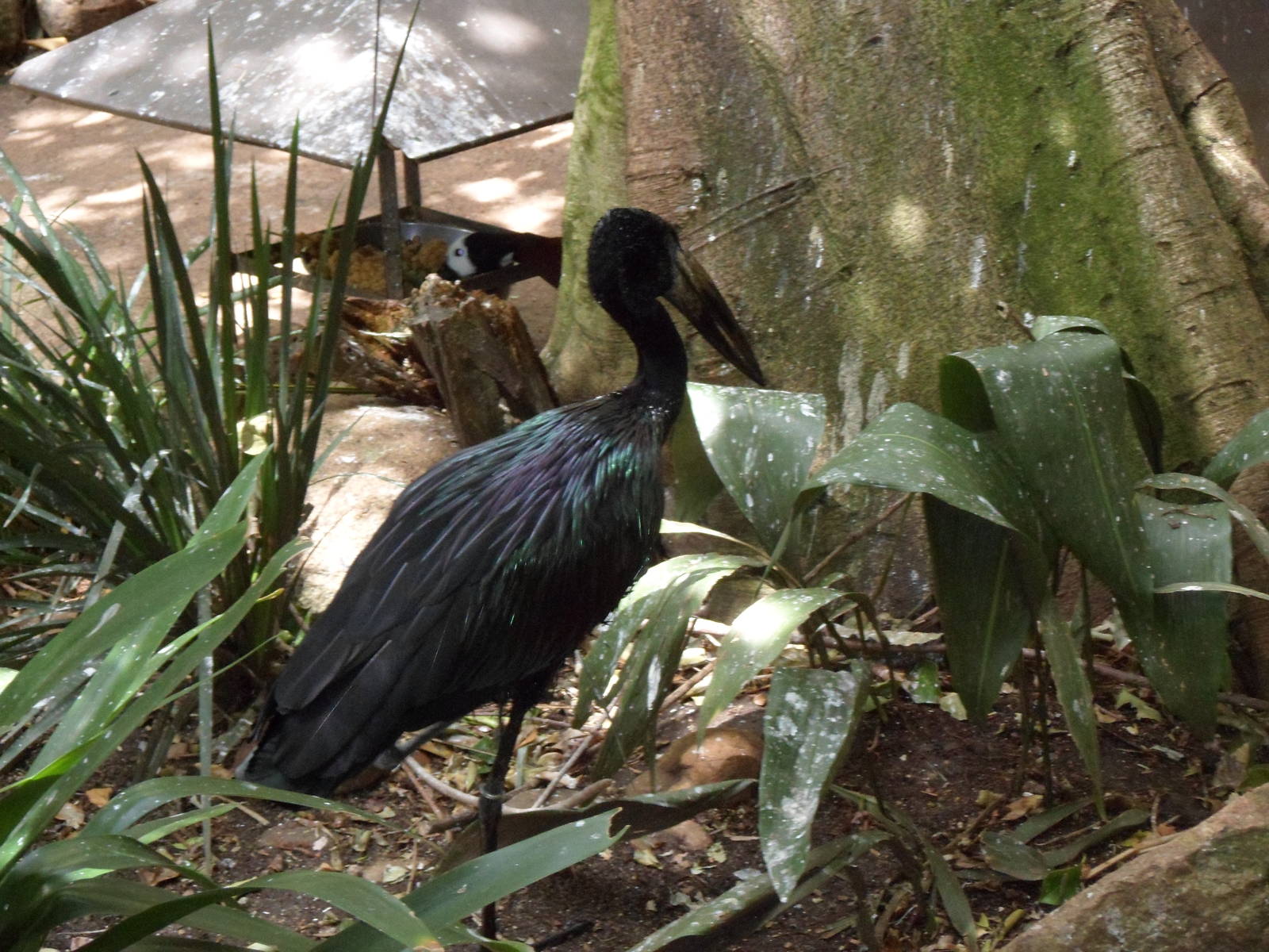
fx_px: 4766
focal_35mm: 130
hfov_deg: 15.2
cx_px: 634
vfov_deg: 11.4
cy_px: 476
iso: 400
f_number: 5.4
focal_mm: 22.5
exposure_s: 1/45
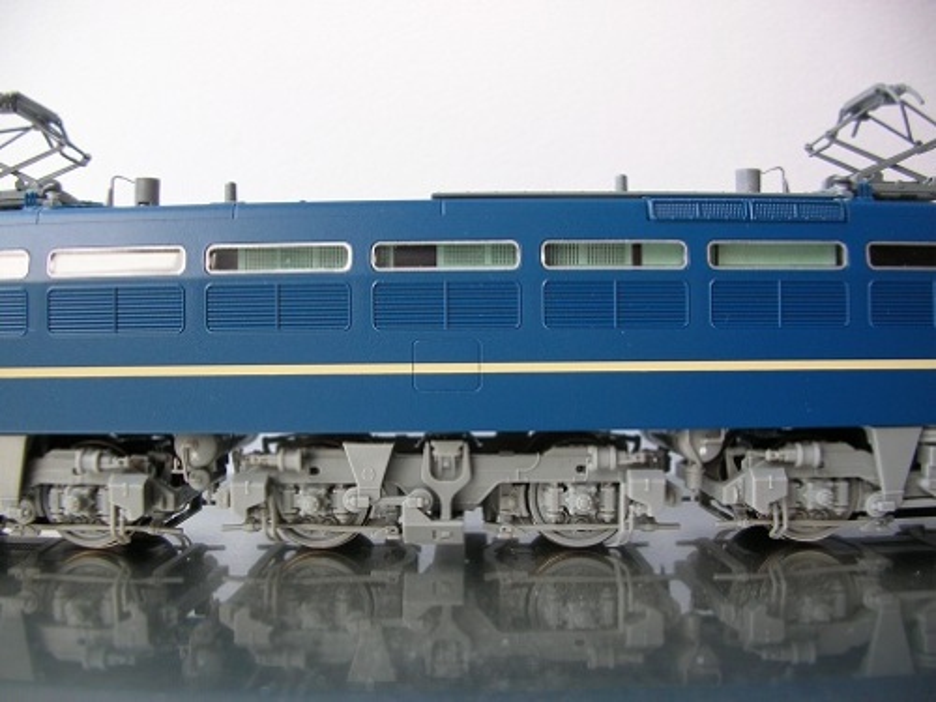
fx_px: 946
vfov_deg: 40.7
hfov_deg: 52.6
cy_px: 351
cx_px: 468
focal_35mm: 35
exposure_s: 1/8.2
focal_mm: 5.8
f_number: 2.8
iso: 50
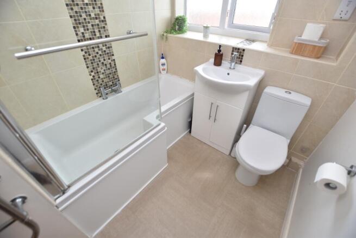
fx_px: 148
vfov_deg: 77.4
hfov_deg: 100.4
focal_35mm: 15
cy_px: 119
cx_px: 178
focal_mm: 10
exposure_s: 1/30
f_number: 3.5
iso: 100
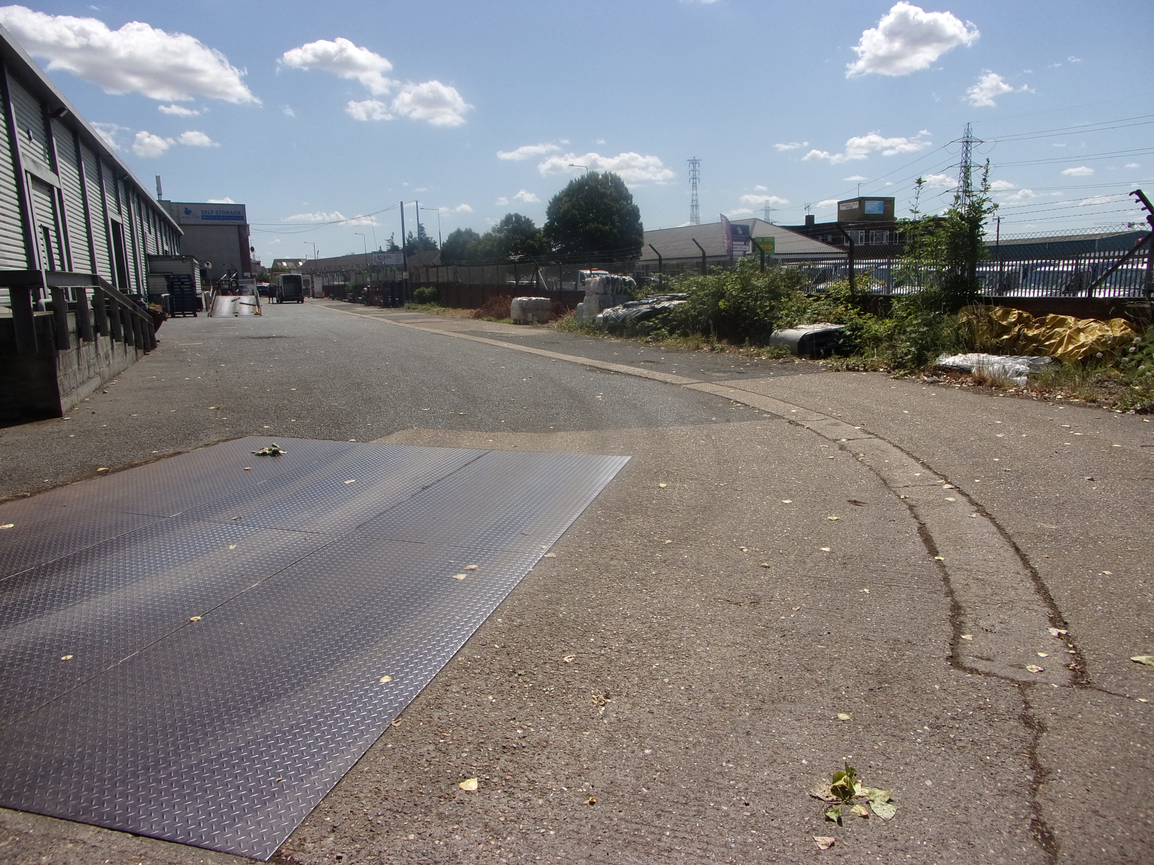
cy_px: 432
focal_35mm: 25
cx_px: 577
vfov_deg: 54.9
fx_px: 833
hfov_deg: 69.4
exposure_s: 1/140
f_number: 11.7
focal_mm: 4.5
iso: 80
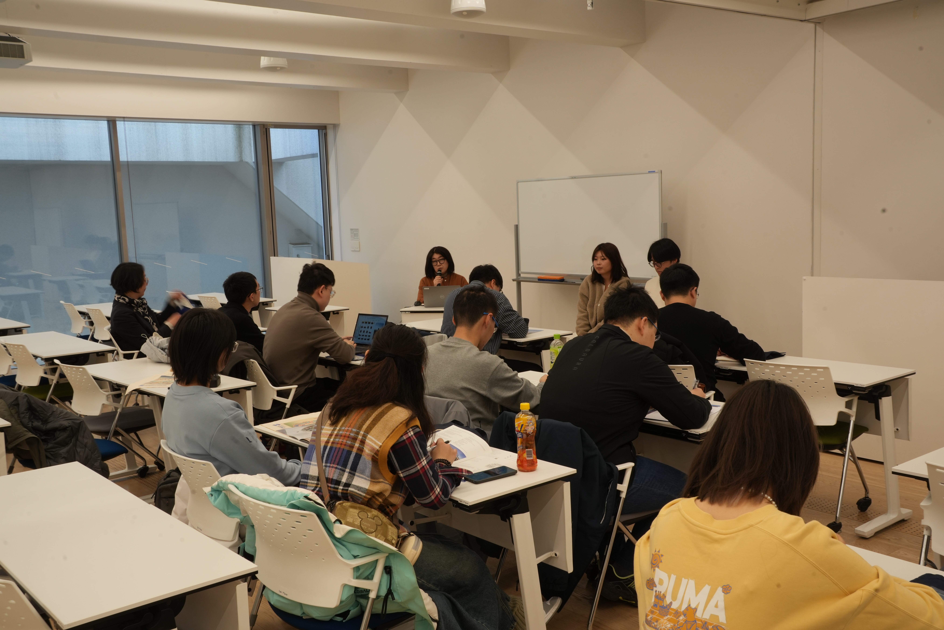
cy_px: 315
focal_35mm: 36
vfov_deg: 36.9
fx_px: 944
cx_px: 472
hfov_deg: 53.1
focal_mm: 36
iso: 500
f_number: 18
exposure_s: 1/10
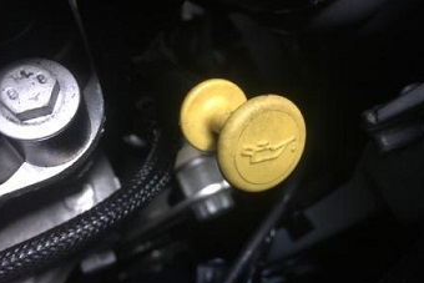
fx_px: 365
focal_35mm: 31
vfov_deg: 42.3
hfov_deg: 60.3
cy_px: 153
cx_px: 207
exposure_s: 1/17
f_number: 2.2
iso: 200
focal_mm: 4.15
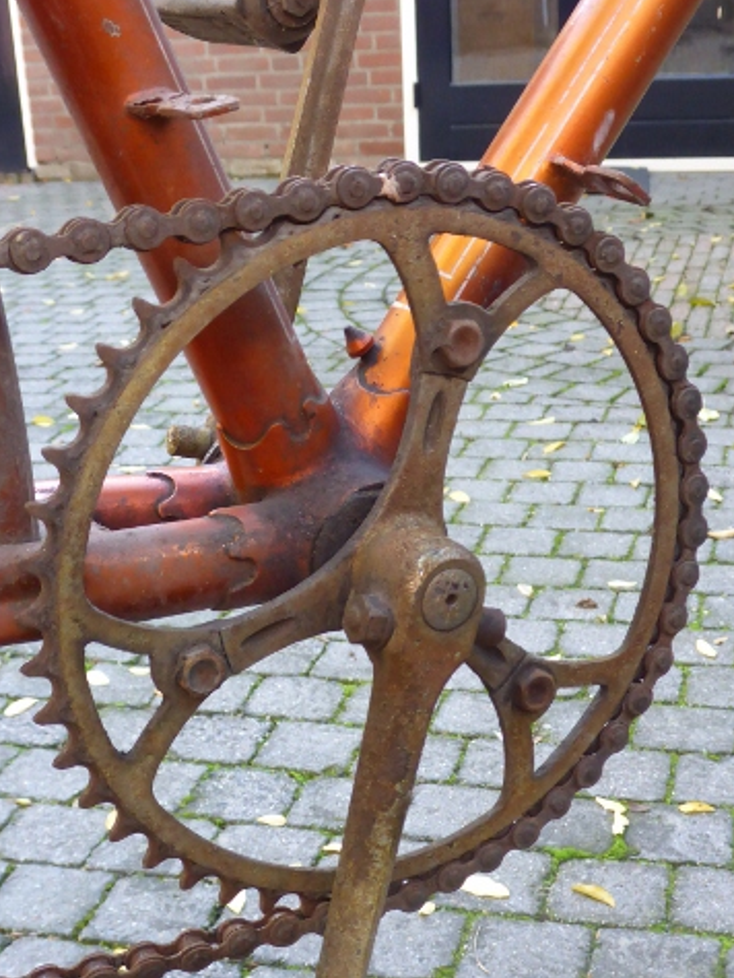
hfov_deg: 27.0
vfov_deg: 35.3
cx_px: 340
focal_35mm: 54
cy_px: 615
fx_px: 1525
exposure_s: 1/60
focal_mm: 6.8
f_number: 4
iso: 400
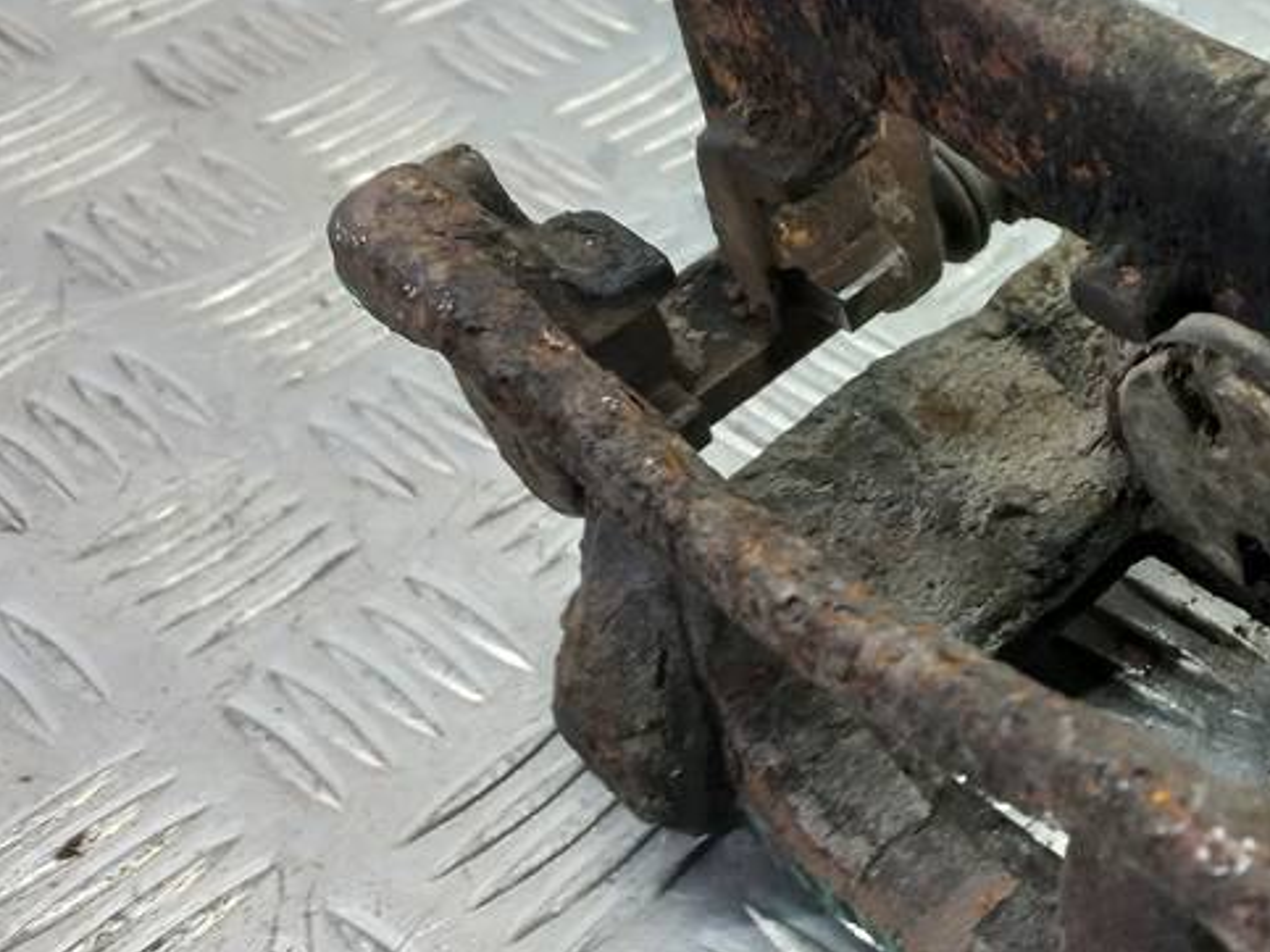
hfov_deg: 33.6
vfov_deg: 27.5
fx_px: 1944
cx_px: 1212
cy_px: 413
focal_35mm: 53
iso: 160
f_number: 1.8
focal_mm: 4.6
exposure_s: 1/50
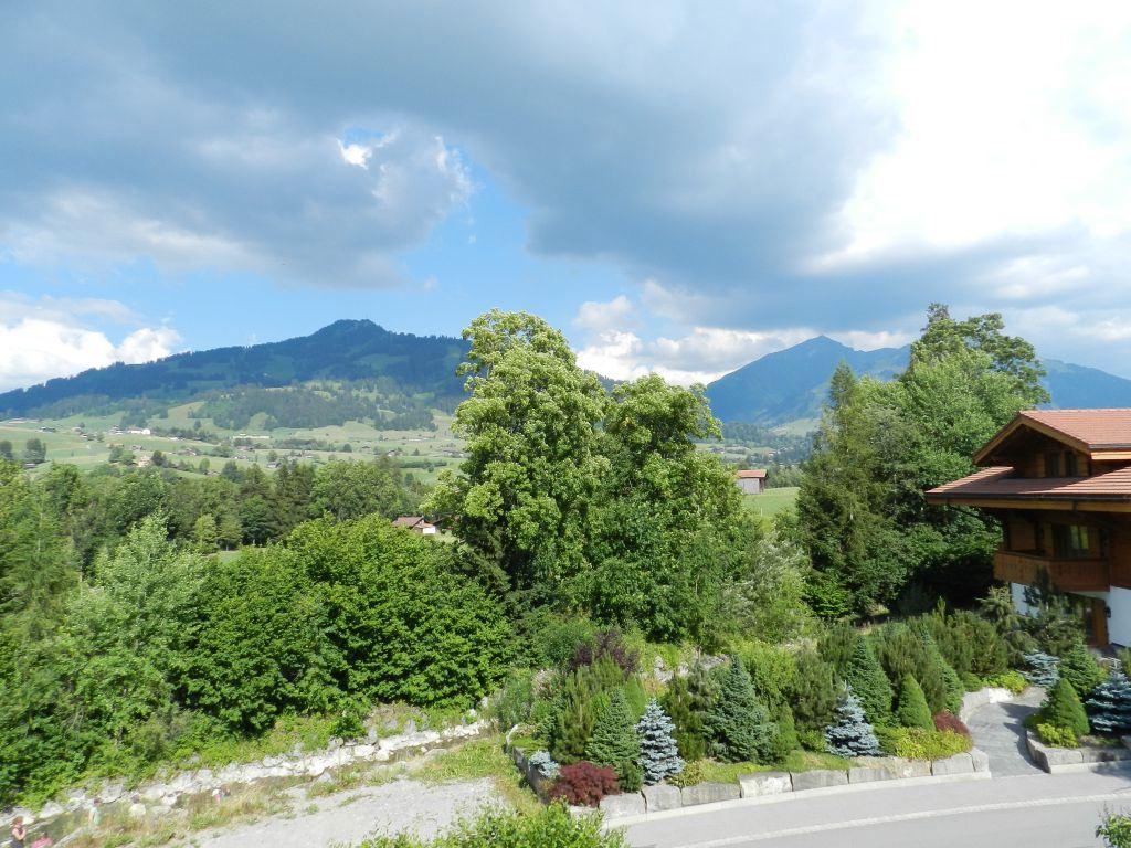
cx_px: 566
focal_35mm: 23
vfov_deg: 58.9
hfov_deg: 73.9
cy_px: 424
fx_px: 751
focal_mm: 4
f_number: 4
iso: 160
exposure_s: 1/800
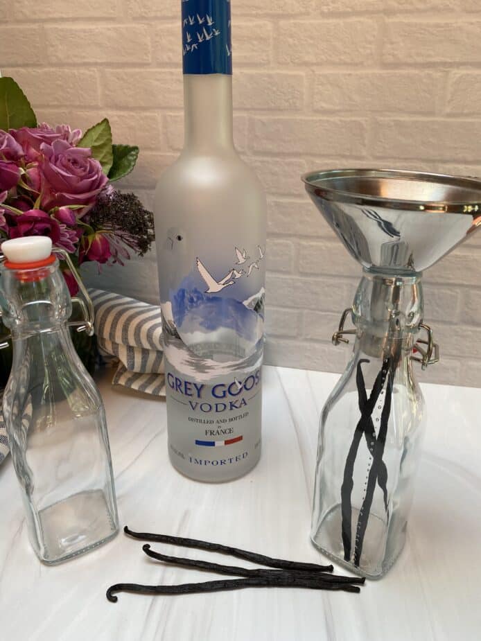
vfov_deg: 67.3
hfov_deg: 53.1
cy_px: 320
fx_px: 482
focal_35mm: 26
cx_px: 240
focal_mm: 4.25
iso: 64
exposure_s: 1/122
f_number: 1.8
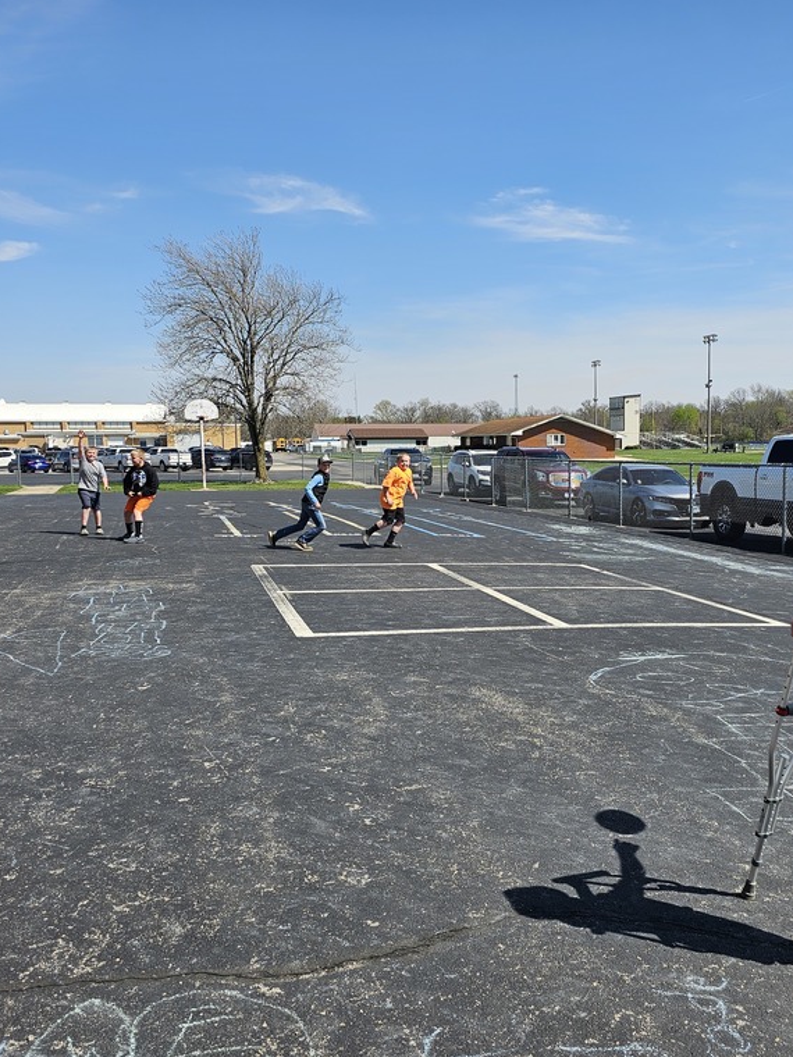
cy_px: 524
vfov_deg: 58.4
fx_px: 947
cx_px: 480
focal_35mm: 31
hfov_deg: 45.2
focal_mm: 6.3
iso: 10
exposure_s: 1/732
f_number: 1.7
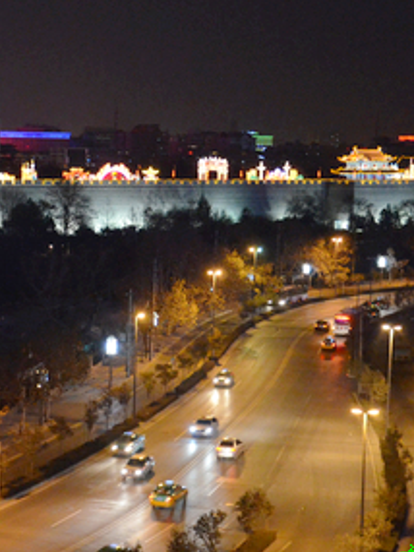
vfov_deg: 23.8
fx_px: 1308
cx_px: -56
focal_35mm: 82
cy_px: 214
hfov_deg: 17.3
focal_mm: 25
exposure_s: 1/25
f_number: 4
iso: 3200
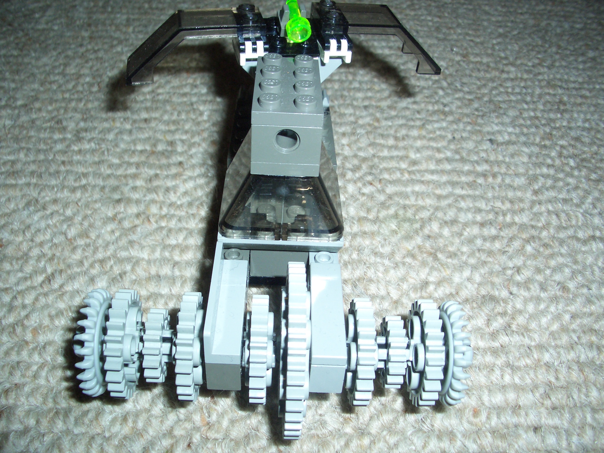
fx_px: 611
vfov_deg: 40.7
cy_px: 226
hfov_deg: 52.6
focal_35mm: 35
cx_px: 302
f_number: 4.3
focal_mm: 5.8
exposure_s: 1/60
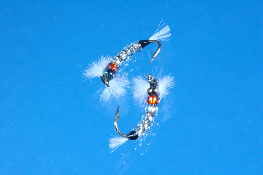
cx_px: 132
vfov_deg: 13.0
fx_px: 766
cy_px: 88
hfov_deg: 19.5
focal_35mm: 105
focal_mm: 70
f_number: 22
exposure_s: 1/2.5
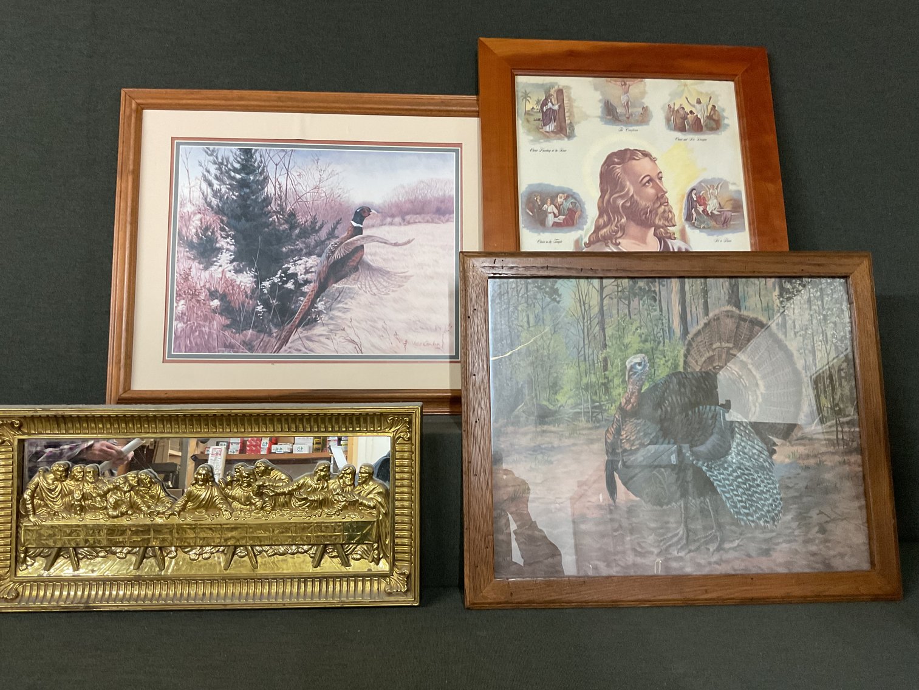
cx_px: 460
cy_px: 345
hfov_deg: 61.7
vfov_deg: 48.2
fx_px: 770
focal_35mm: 29
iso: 250
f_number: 1.8
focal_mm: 3
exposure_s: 1/60
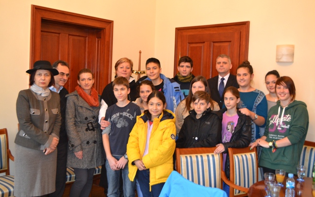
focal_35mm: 40
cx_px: 158
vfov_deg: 32.0
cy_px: 93
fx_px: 344
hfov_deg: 49.3
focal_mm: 26
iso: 1250
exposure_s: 1/60
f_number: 4.2
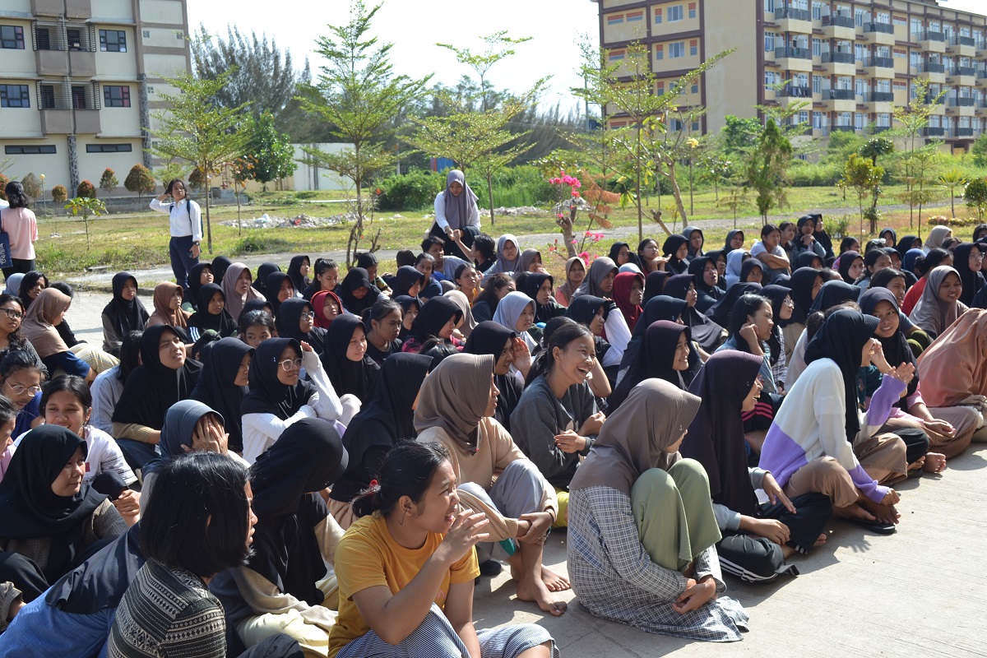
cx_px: 494
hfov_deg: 49.6
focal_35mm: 39
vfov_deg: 34.2
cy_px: 329
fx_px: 1069
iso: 100
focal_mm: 26
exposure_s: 1/160
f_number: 6.3
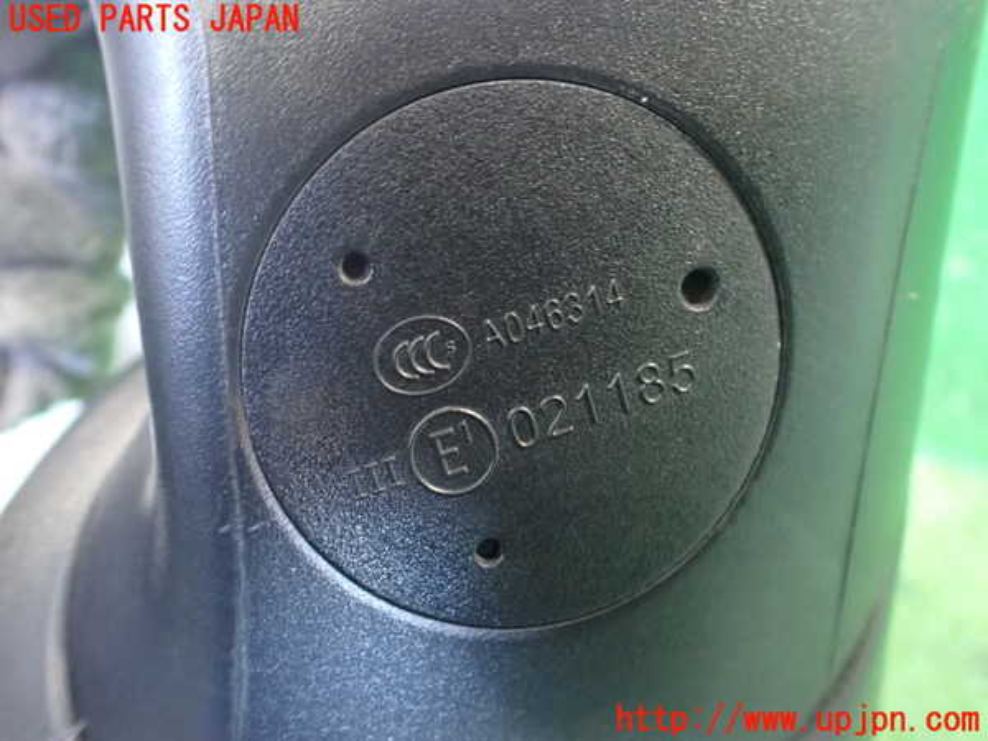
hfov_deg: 60.0
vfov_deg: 46.8
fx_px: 856
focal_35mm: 30
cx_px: 494
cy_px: 370
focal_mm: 5.4
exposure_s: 1/30
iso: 1250
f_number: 2.3
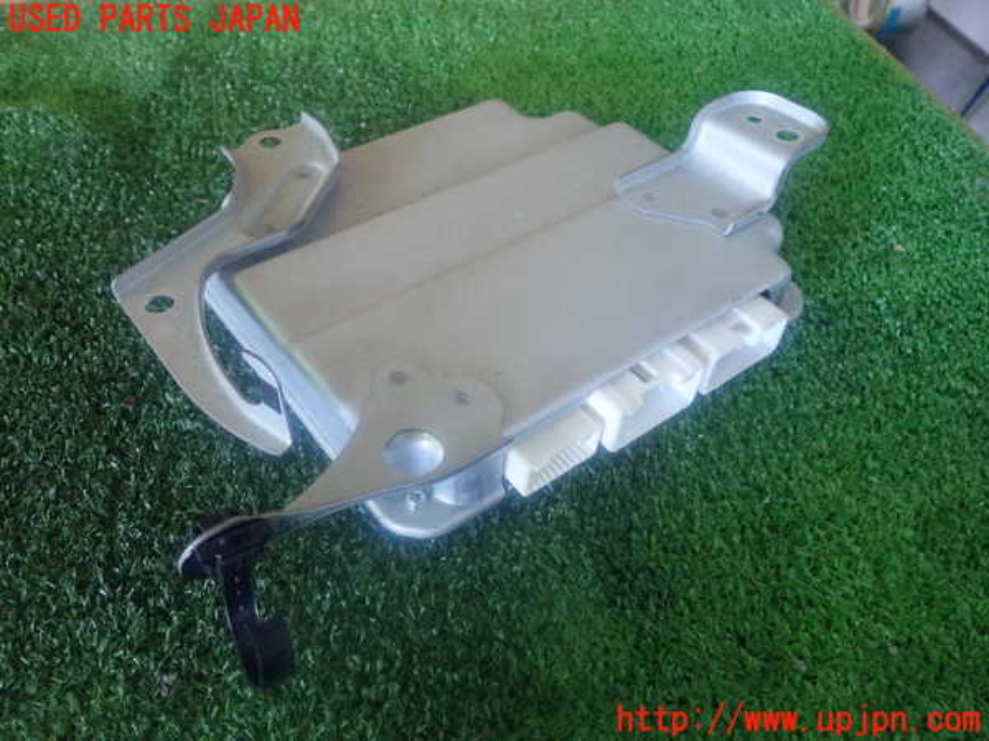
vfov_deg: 46.8
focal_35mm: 30
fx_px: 857
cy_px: 370
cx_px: 494
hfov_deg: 60.0
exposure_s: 1/30
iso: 640
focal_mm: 5.5
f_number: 2.3
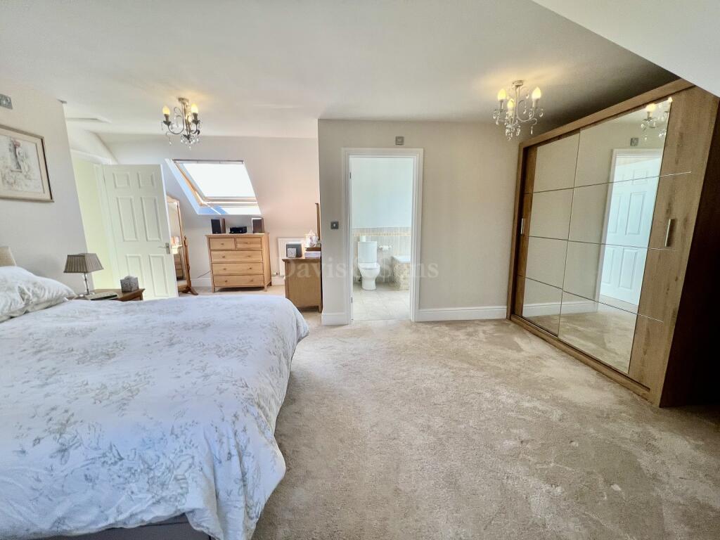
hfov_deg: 106.2
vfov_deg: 89.9
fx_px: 270
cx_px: 360
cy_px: 270
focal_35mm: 13
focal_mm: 1.57
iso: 40
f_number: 1.8
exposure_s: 1/100
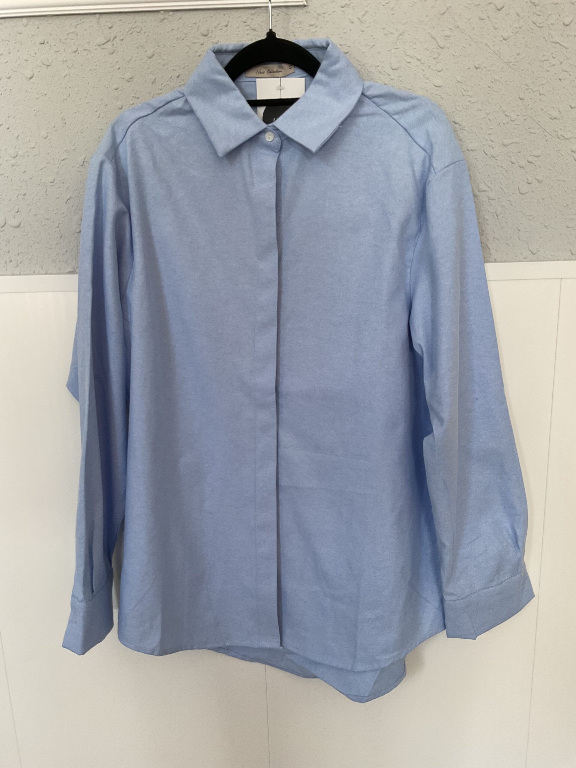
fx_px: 643
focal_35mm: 29
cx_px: 288
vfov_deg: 61.7
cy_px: 384
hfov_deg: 48.2
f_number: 1.8
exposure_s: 1/60
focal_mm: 3
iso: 64
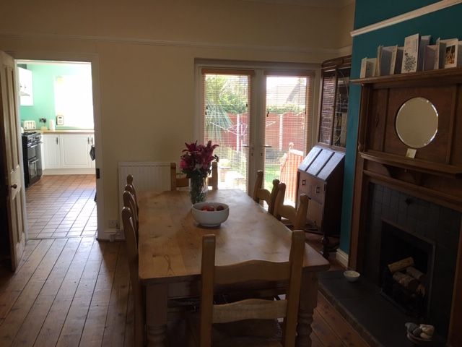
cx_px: 231
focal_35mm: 29
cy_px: 174
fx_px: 387
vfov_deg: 48.2
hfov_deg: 61.7
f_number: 2.2
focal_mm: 4.15
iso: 32
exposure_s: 1/33
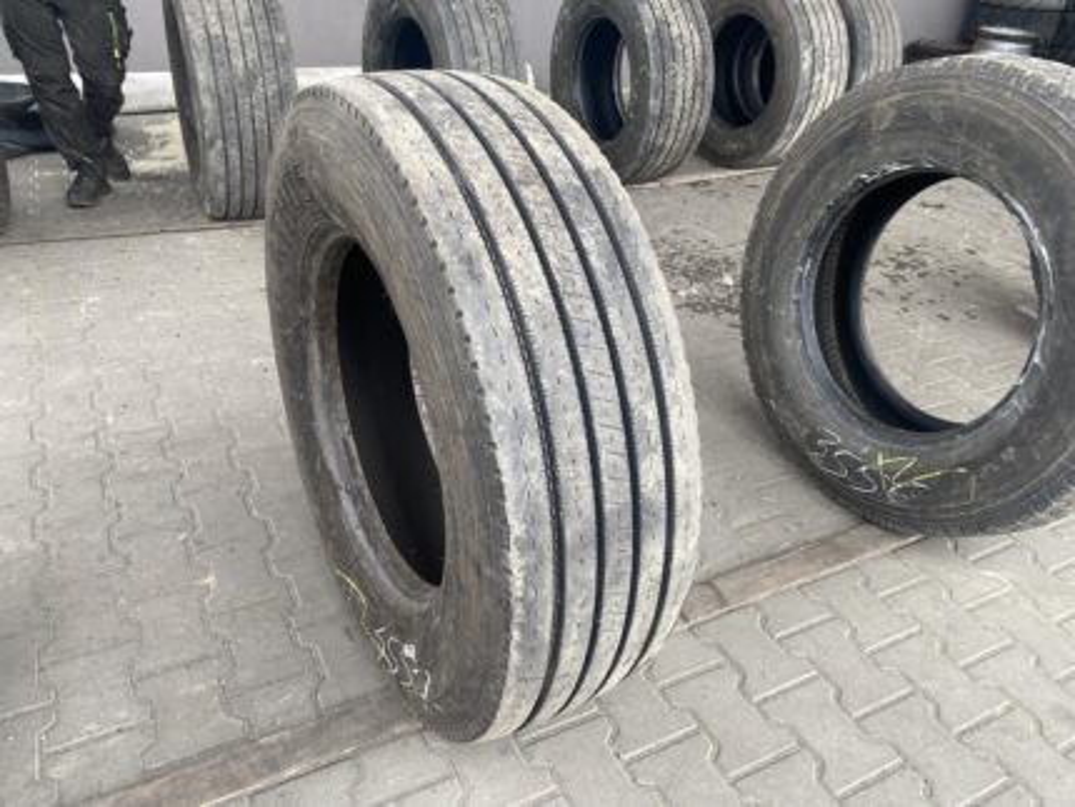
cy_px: 404
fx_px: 808
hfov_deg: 67.3
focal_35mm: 26
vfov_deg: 53.1
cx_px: 538
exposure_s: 1/122
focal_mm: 4.25
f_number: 1.8
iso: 50
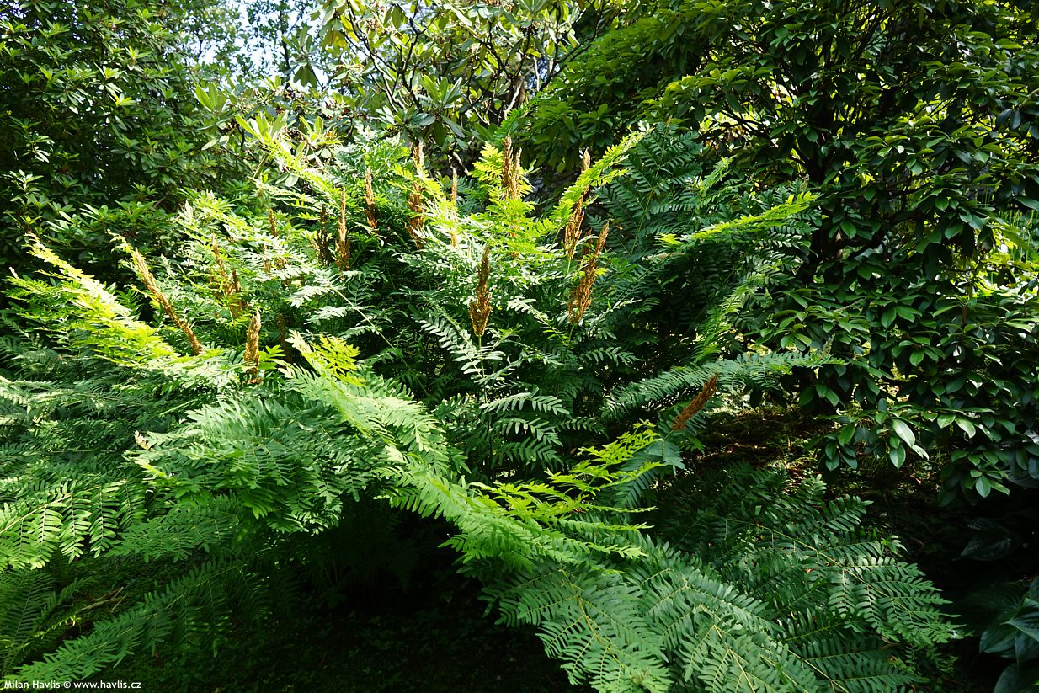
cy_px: 346
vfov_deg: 46.4
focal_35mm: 28
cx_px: 520
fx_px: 808
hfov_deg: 65.5
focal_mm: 28
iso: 100
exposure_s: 1/60
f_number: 5
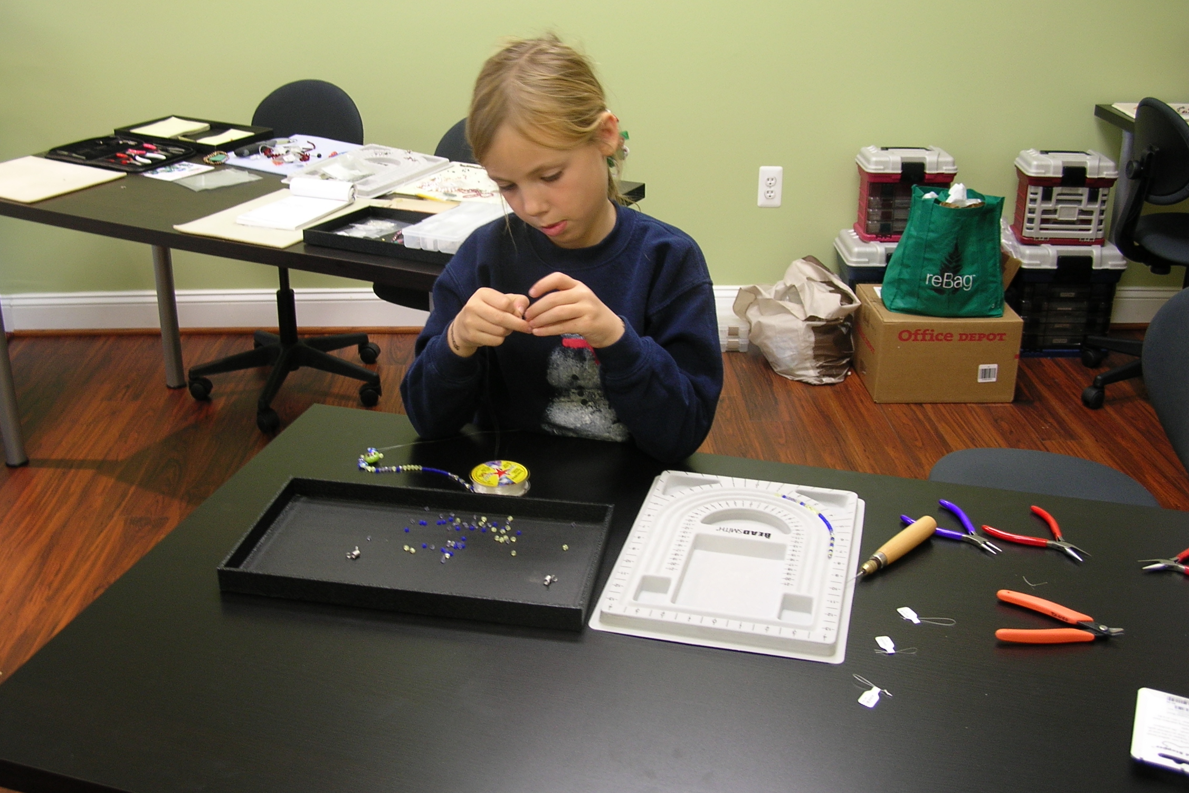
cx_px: 586
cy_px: 360
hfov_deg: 50.7
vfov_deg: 35.0
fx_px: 1255
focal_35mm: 38
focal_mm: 6
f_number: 2.7
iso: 50
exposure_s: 1/7.3
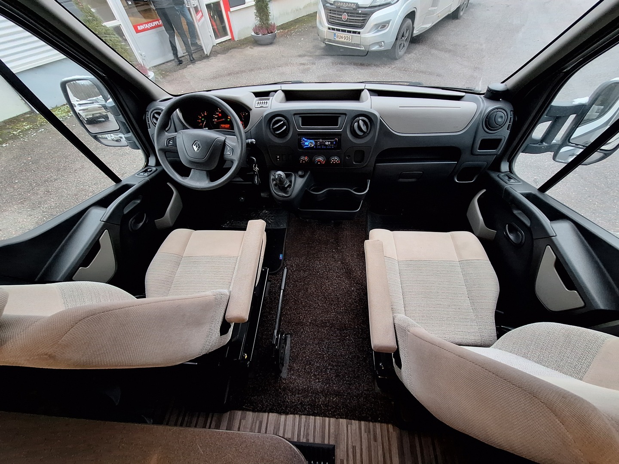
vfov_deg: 89.9
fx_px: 232
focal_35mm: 13
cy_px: 232
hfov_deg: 106.2
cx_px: 310
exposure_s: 1/25
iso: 160
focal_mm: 1.74
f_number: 2.2
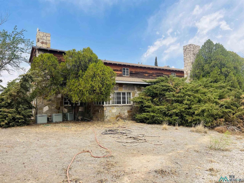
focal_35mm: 26
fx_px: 183
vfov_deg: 53.1
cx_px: 122
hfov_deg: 67.3
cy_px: 92
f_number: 1.5
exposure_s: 1/3356
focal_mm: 5.7
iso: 50
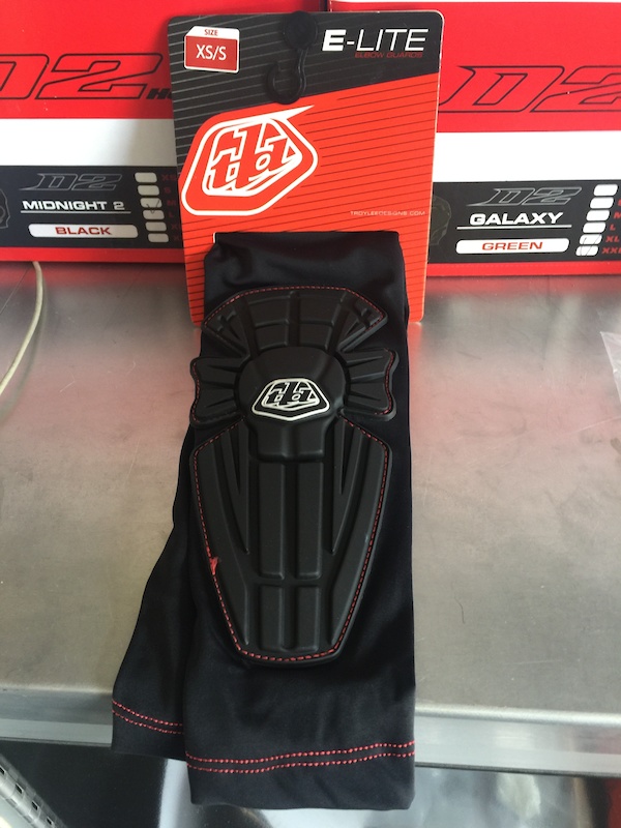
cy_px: 414
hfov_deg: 48.2
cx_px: 310
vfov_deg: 61.7
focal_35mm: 29
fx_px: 694
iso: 40
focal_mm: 4.15
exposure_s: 1/15
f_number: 2.2
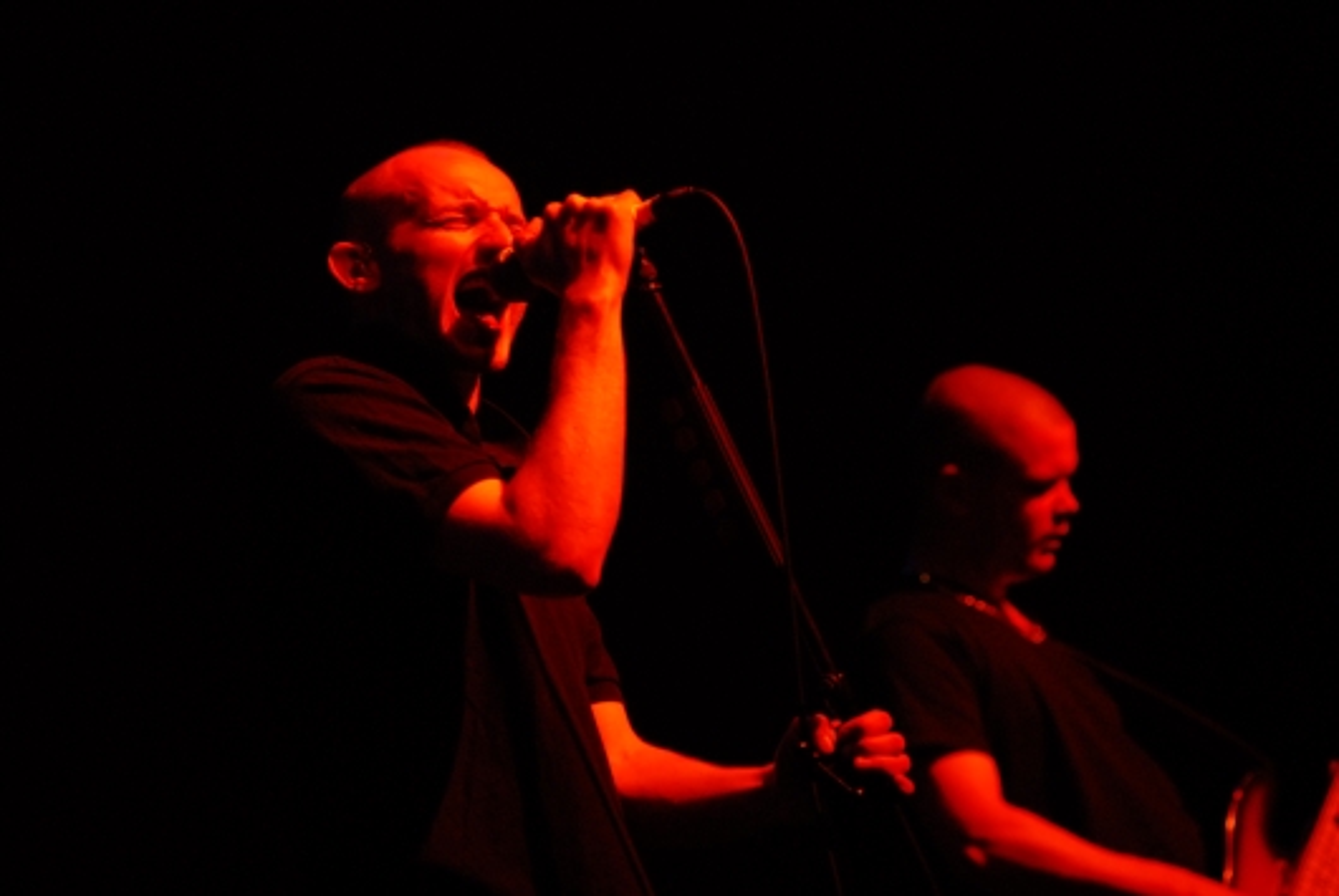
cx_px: 670
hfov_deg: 9.4
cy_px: 448
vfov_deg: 6.3
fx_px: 8101
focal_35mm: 218
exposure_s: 1/125
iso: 640
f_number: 4
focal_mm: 145
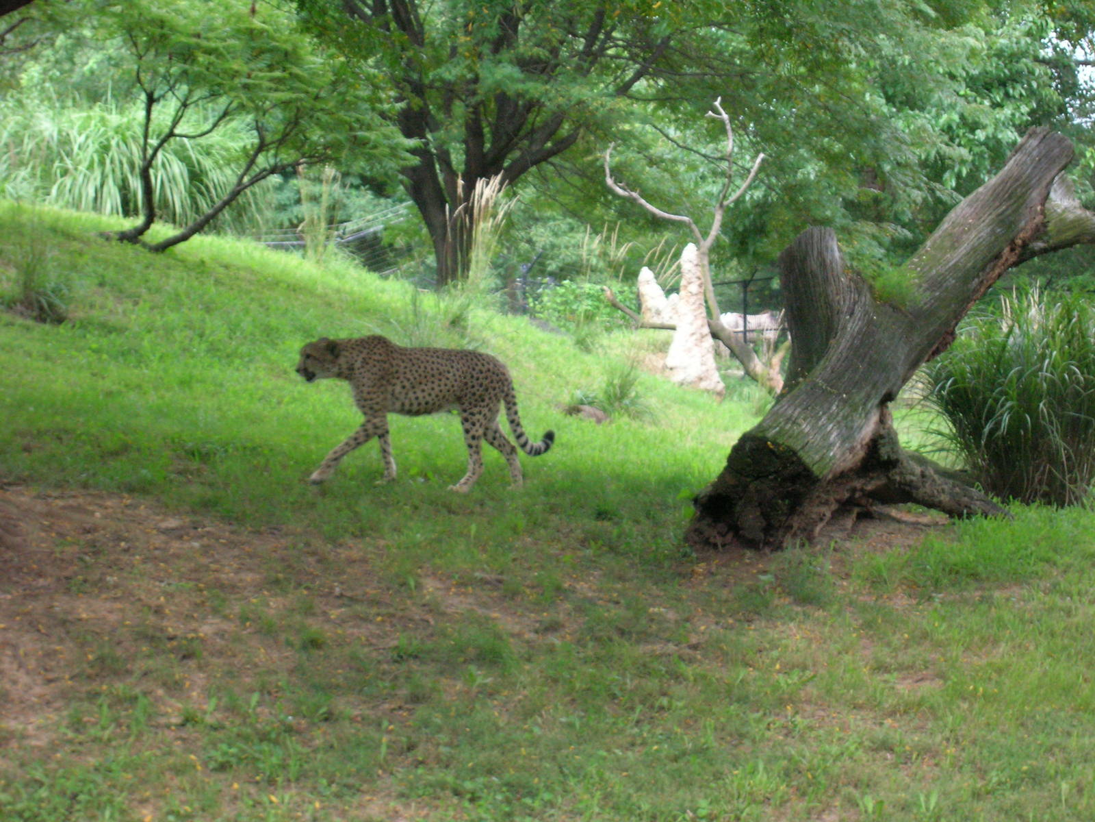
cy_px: 411
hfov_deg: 19.3
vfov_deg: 14.5
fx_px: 3227
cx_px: 548
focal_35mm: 102
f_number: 4.9
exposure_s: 1/79.2
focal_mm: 17.1
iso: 200
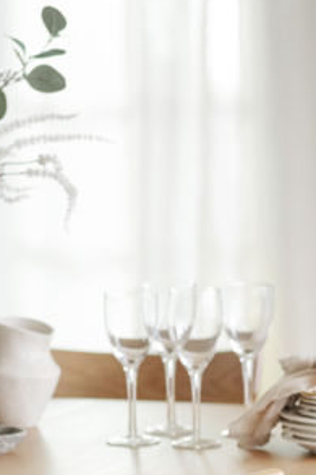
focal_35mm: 278
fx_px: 3664
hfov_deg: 4.9
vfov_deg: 7.4
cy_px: 467
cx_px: 369
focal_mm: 85
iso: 500
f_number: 1.8
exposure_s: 1/80
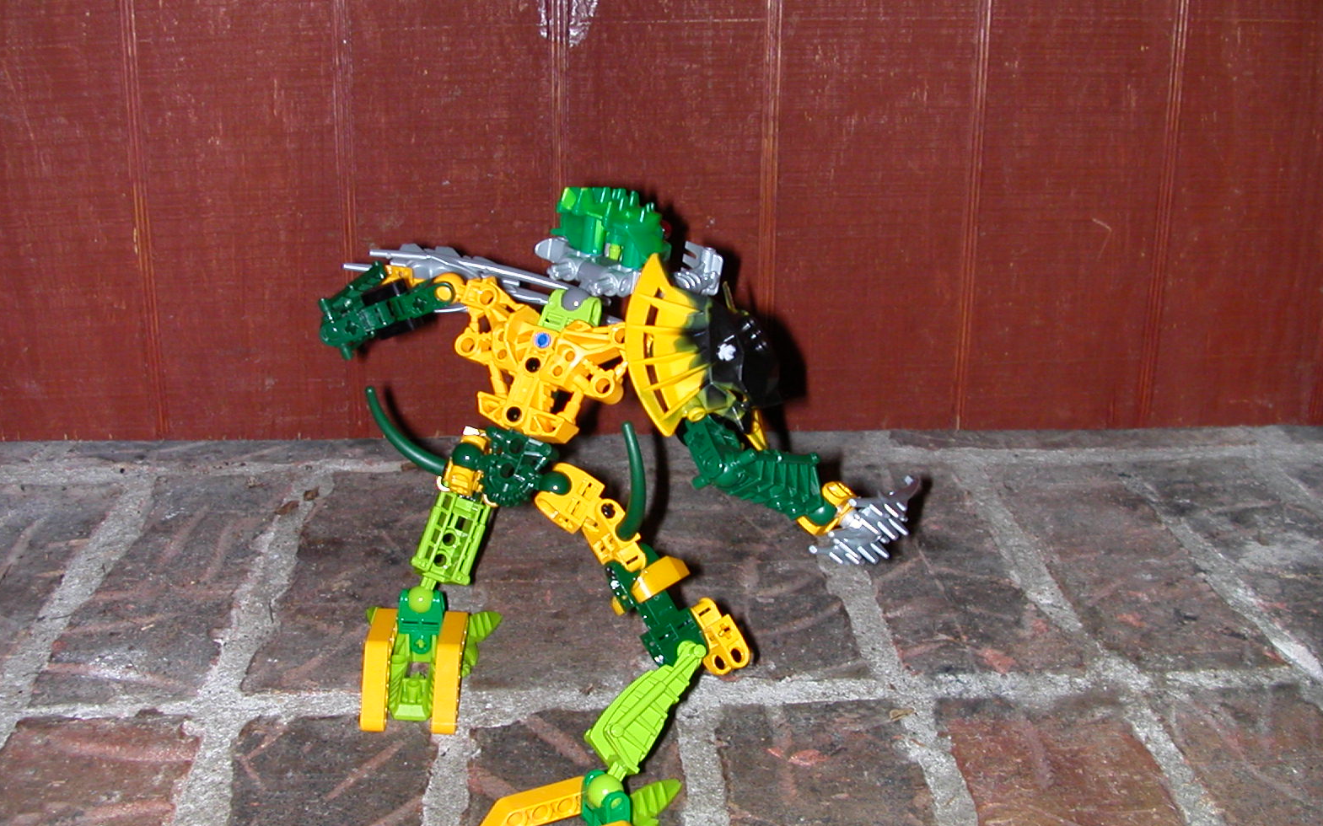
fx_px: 1442
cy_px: 432
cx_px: 655
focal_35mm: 40
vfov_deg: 32.0
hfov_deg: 49.3
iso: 100
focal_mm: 5.6
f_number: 2.7
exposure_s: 1/59.9
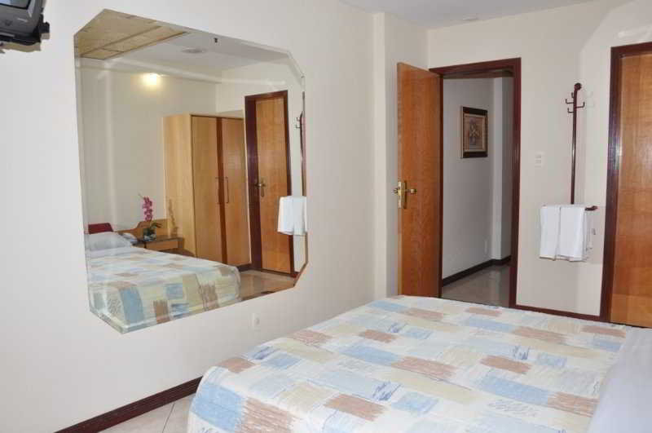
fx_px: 488
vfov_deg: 47.8
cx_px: 326
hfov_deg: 67.5
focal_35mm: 27
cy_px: 216
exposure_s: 1/20
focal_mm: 18
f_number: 11
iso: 320
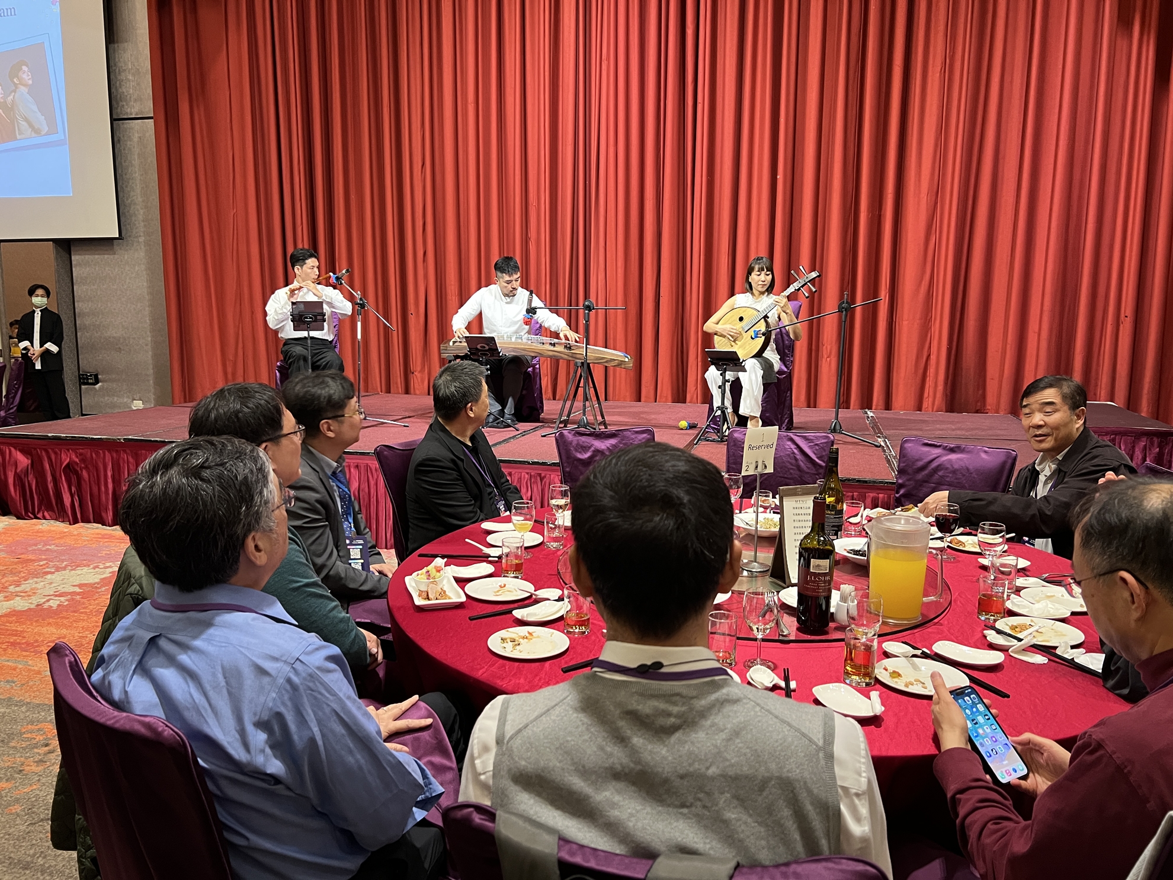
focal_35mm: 26
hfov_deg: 67.3
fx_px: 881
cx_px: 586
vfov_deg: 53.1
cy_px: 440
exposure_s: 1/60
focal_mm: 5.7
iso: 320
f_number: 1.5
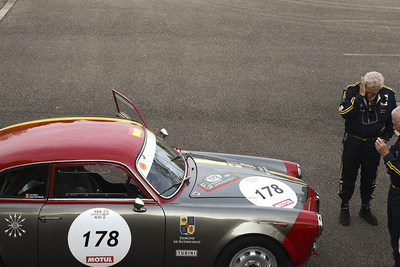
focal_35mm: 72
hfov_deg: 27.9
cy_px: 131
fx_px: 800
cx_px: 142
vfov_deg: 18.9
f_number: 5
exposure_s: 1/500
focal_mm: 32
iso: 250
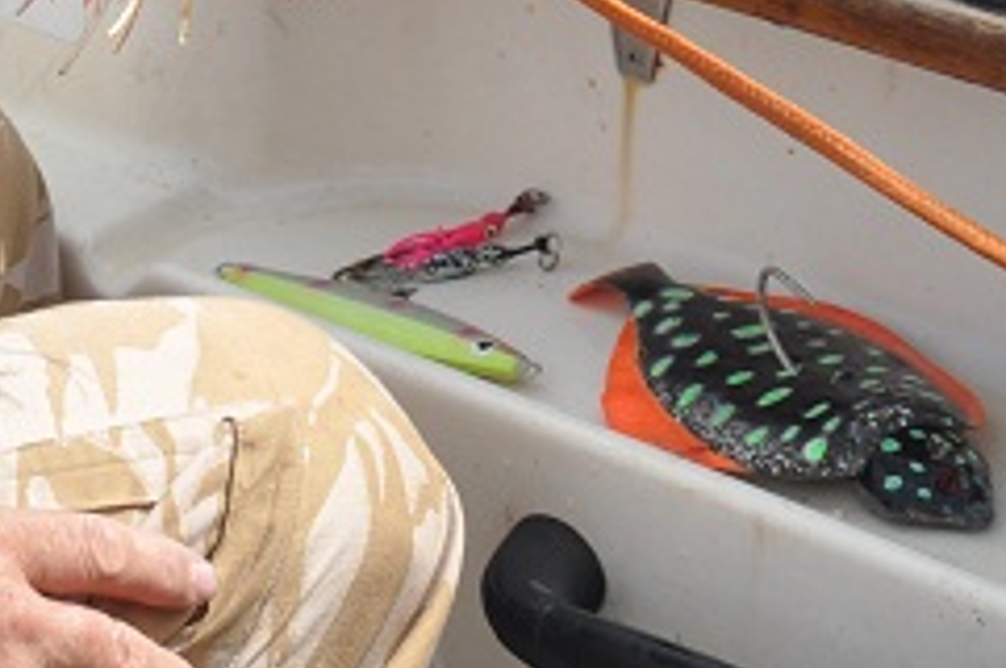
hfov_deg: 10.9
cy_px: -422
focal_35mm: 187
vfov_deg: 7.2
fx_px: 5212
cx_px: -96
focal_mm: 35
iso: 400
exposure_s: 1/250
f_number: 8
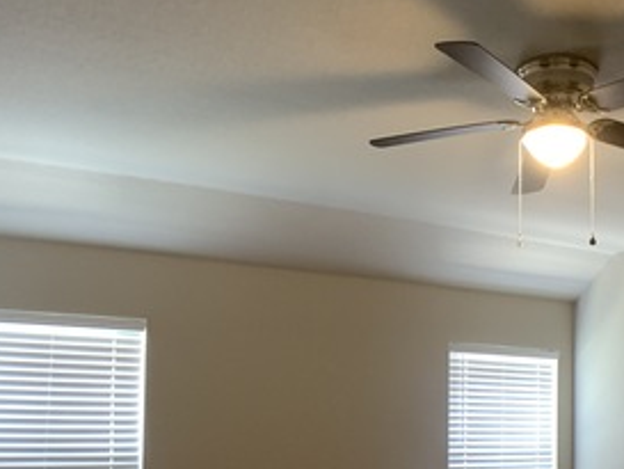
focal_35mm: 61
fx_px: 1100
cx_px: 501
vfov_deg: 23.5
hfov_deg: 30.9
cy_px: 414
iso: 250
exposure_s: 1/40
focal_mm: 4.25
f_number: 1.8
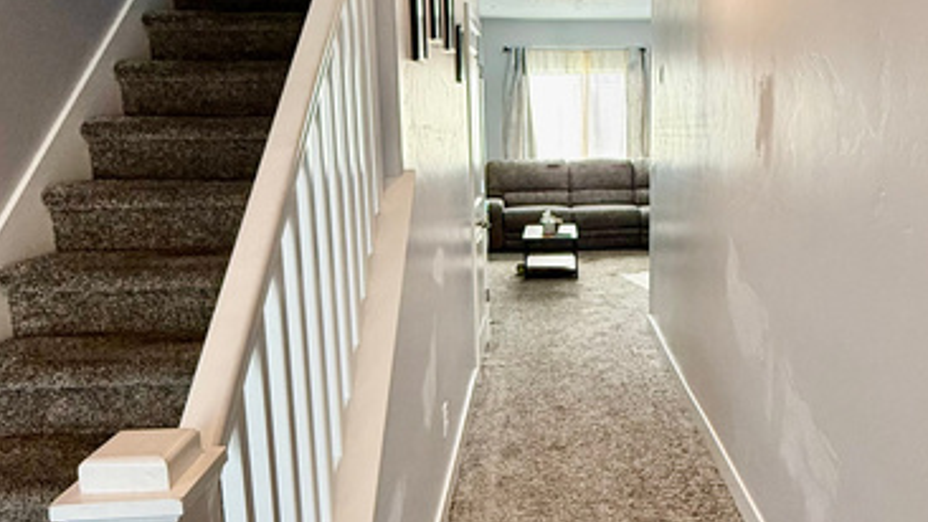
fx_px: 788
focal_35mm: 32
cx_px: 606
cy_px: 258
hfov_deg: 59.8
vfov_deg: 36.7
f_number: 2.2
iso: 250
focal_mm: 2.22
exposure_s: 1/120
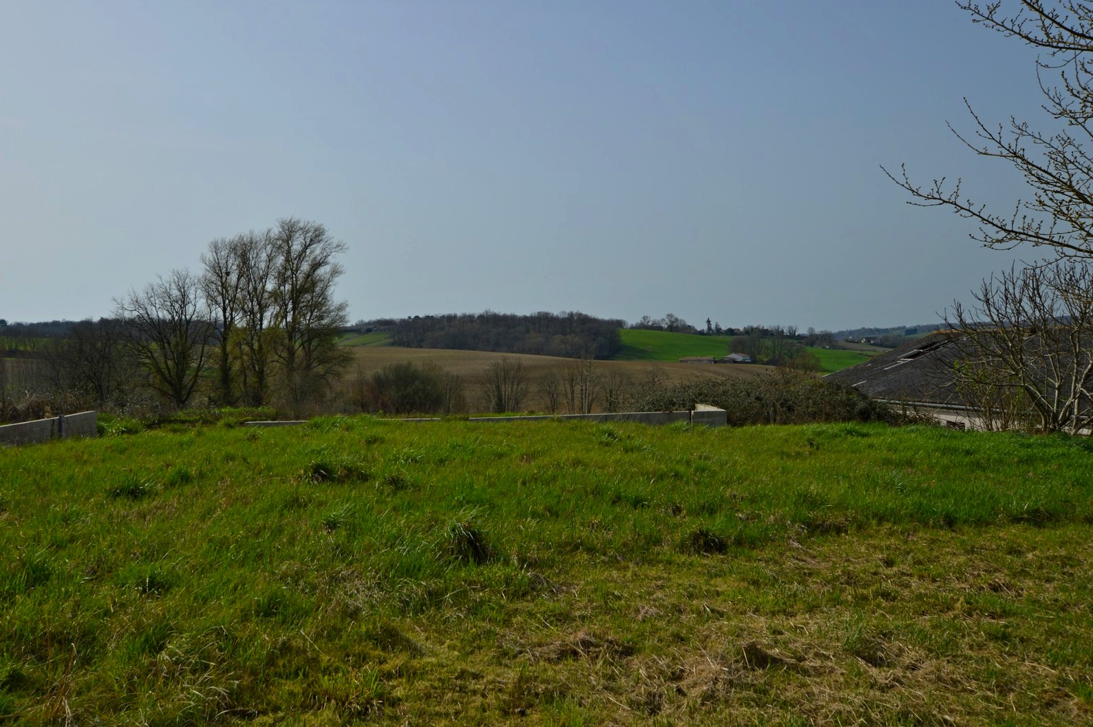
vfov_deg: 38.8
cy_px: 320
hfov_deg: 55.7
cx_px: 481
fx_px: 1031
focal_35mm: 34
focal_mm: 20
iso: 100
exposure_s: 1/320
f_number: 9
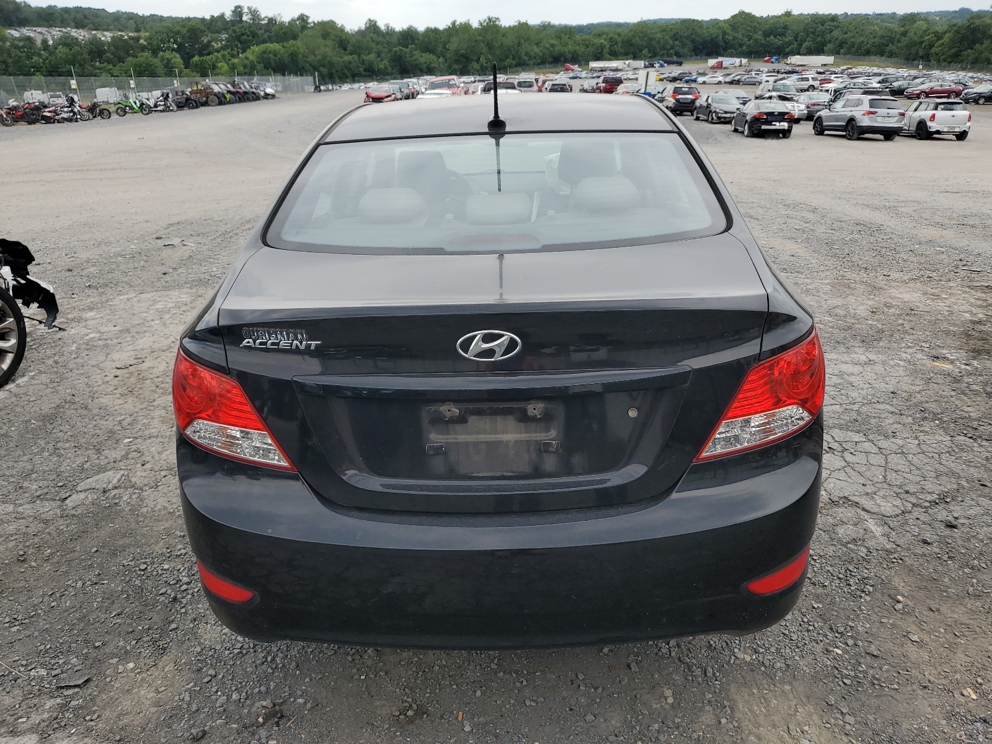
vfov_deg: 53.1
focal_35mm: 26
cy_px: 372
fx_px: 745
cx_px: 496
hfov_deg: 67.3
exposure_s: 1/2000
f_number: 1.5
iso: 50
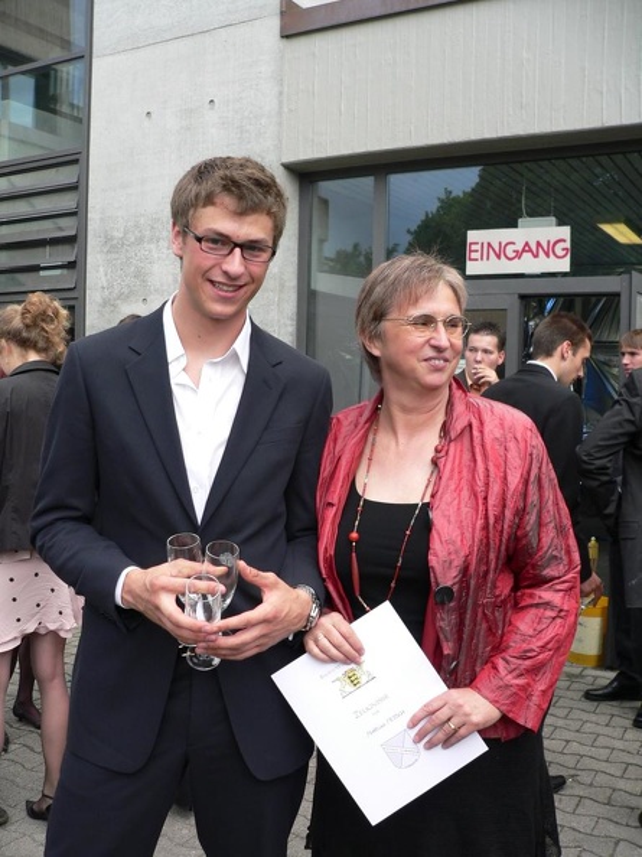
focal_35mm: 36
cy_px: 428
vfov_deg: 51.4
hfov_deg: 39.6
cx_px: 321
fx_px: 891
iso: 100
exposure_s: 1/100
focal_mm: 6
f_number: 2.8
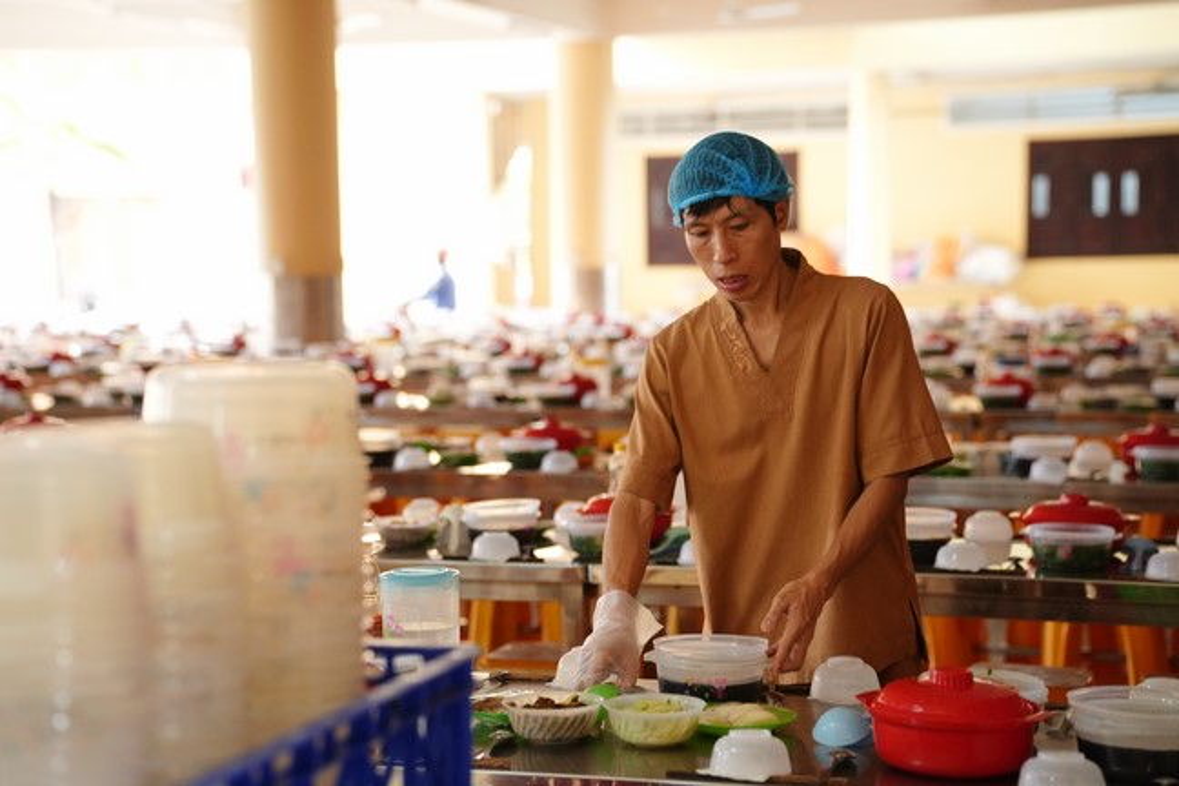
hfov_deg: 27.0
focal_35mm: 75
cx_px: 590
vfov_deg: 18.2
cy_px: 393
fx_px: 2456
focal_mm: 75
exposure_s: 1/160
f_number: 2.8
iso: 4000
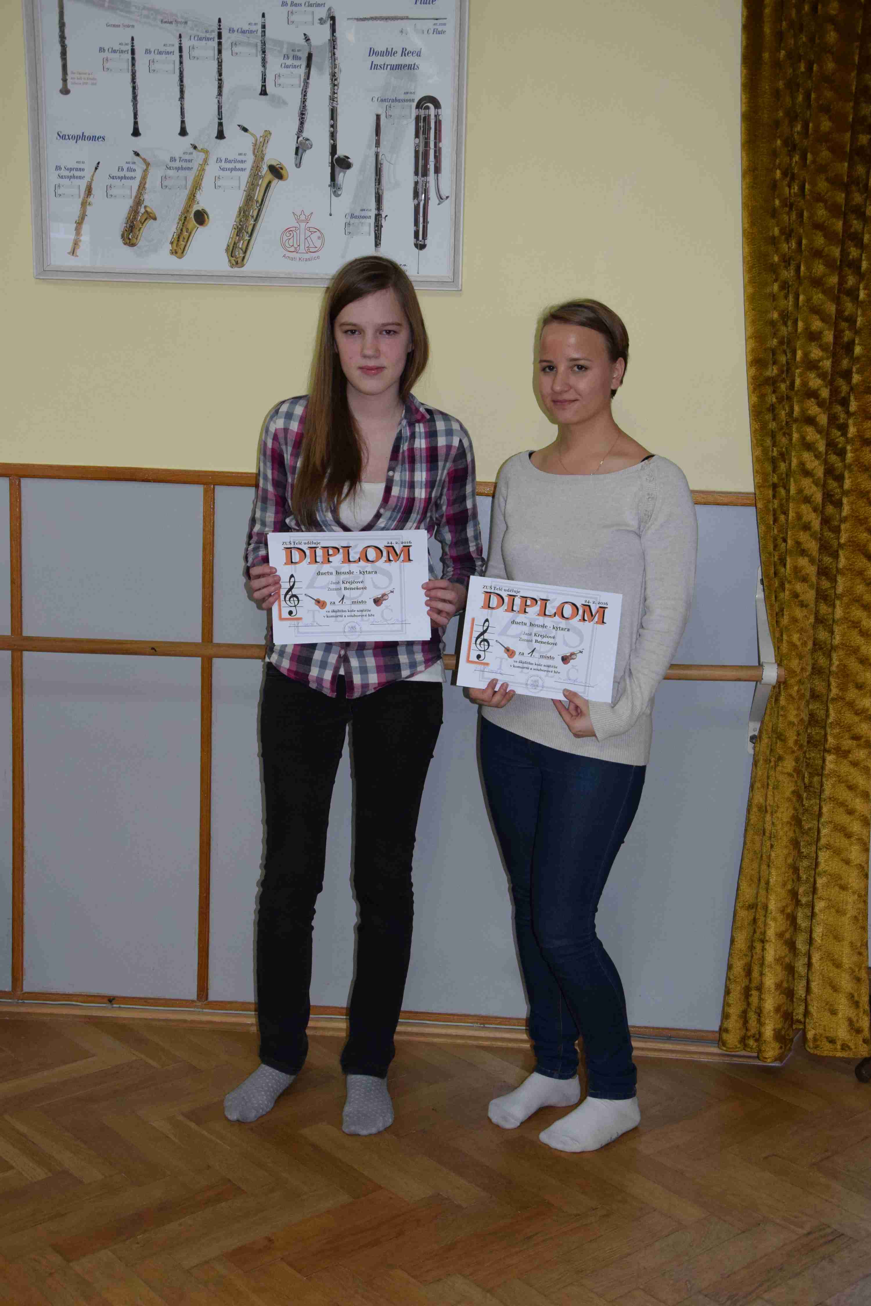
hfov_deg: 31.9
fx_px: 1523
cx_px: 436
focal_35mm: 42
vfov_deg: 46.4
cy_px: 653
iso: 1600
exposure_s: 1/80
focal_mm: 28
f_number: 5.6
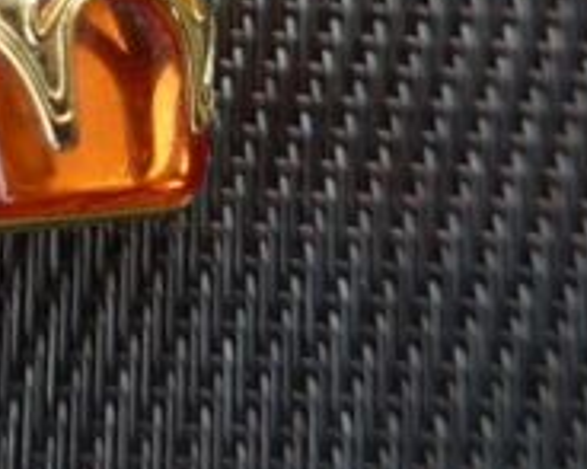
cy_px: -86
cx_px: 16
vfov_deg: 19.5
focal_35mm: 74
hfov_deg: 24.7
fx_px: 1285
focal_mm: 6
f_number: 2
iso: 80
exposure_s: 1/80
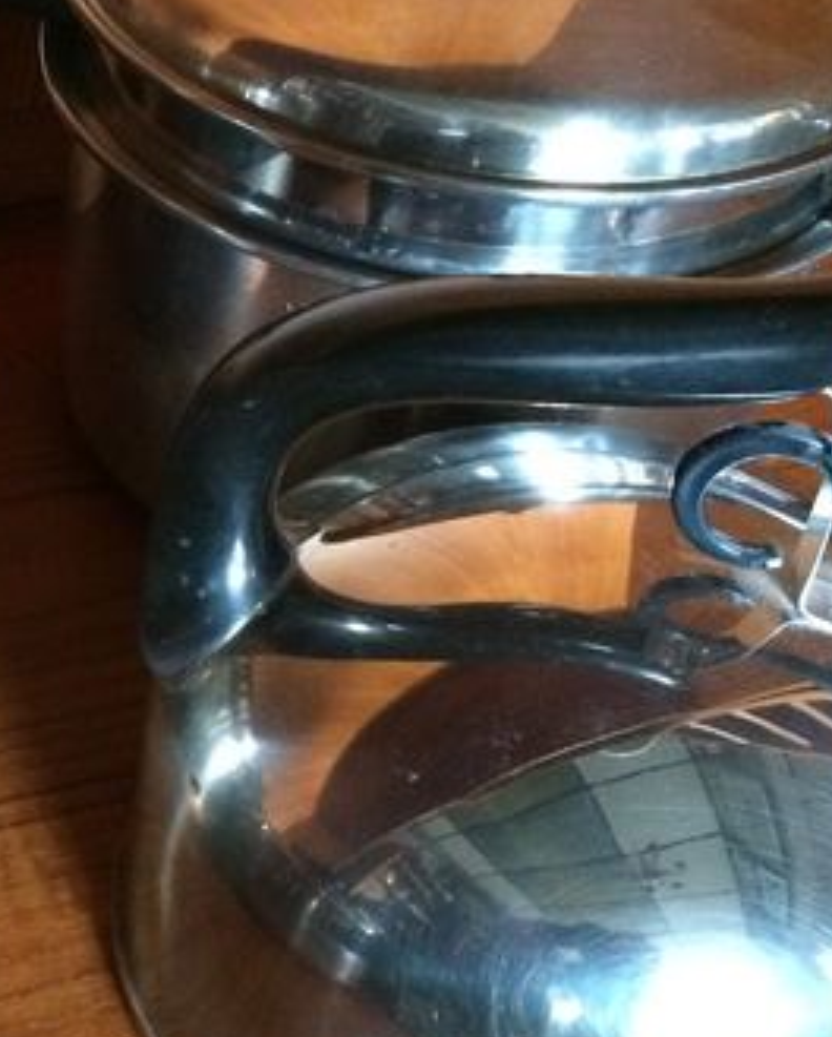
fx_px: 2458
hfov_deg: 18.3
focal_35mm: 80
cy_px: 531
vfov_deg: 23.8
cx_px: -136
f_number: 2.2
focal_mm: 4.12
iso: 320
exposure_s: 1/30
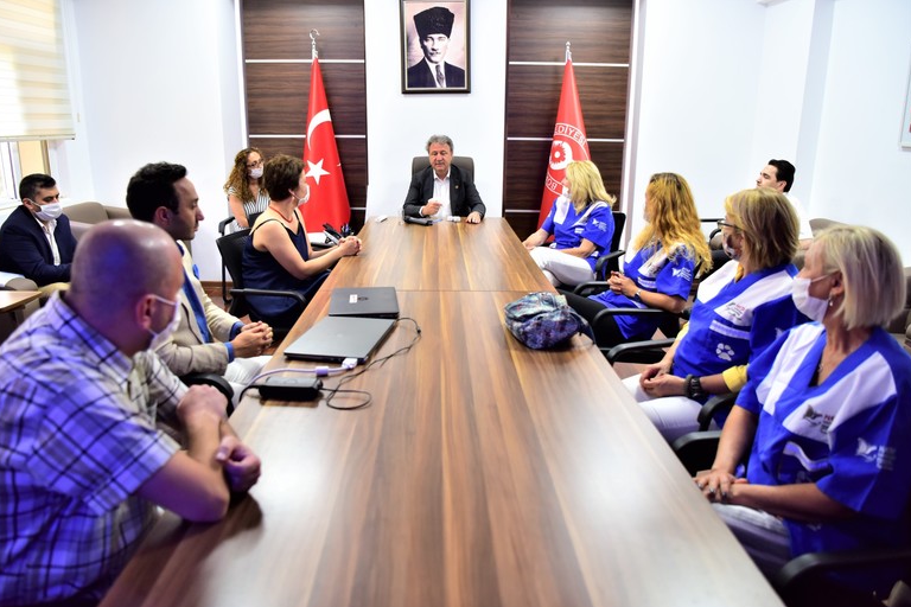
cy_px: 296
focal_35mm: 25
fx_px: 633
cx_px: 441
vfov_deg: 51.3
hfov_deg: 71.5
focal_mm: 24
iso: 1000
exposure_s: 1/125
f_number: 2.8
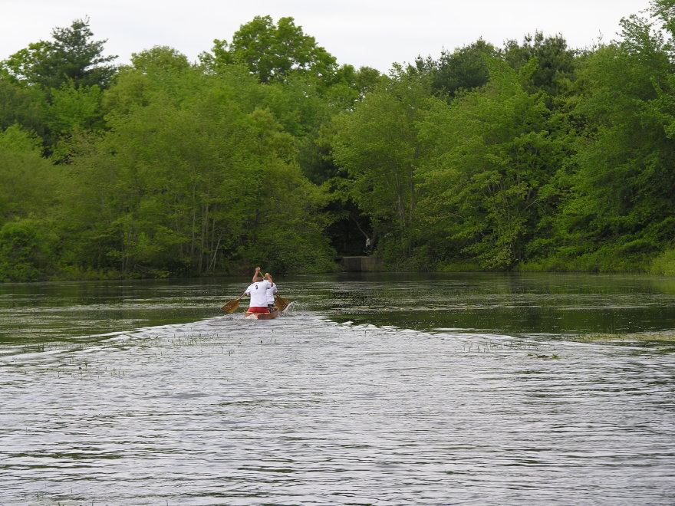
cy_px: 253
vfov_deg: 10.5
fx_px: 2749
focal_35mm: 141
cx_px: 338
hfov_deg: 14.0
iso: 50
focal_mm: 35.9
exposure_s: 1/250
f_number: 3.8
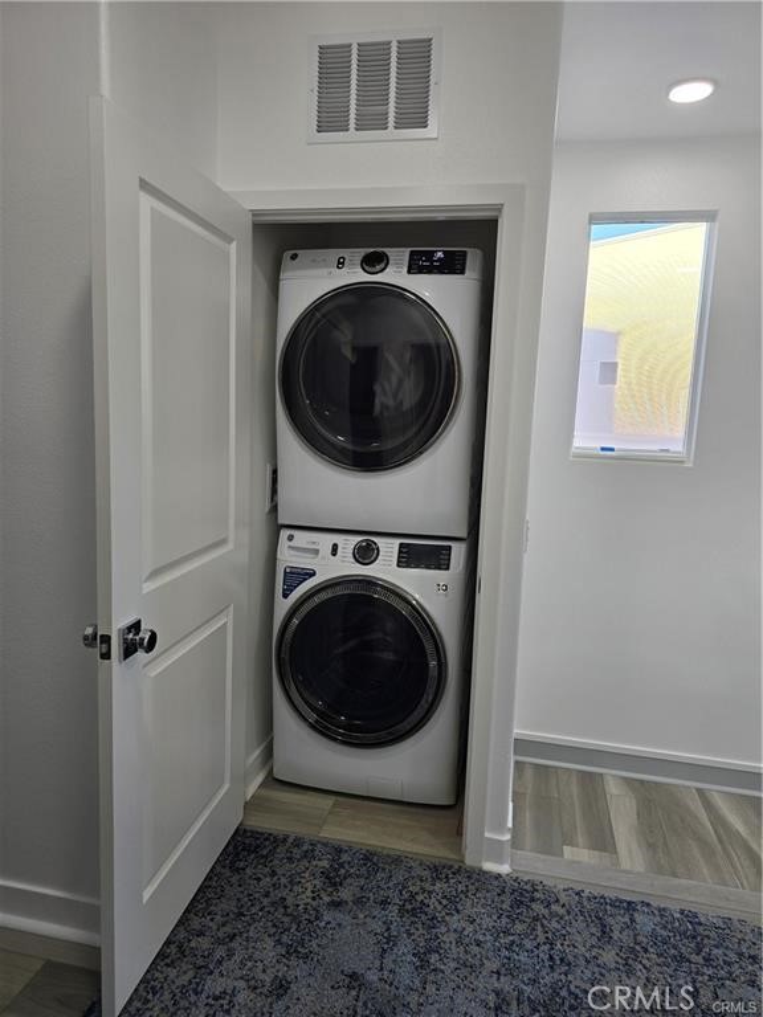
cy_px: 508
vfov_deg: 73.9
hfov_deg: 58.9
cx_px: 382
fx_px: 676
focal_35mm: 23
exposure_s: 1/120
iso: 64
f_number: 1.7
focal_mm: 6.3
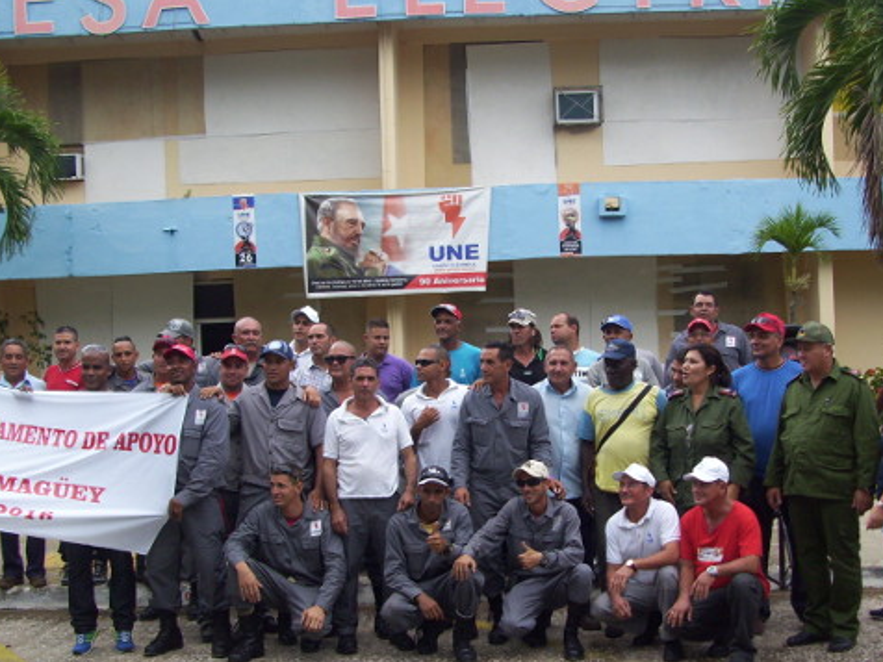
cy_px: 392
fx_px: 1275
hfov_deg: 38.2
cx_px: 477
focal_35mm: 50
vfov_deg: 29.0
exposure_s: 1/320
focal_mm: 5.7
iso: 80
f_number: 2.9
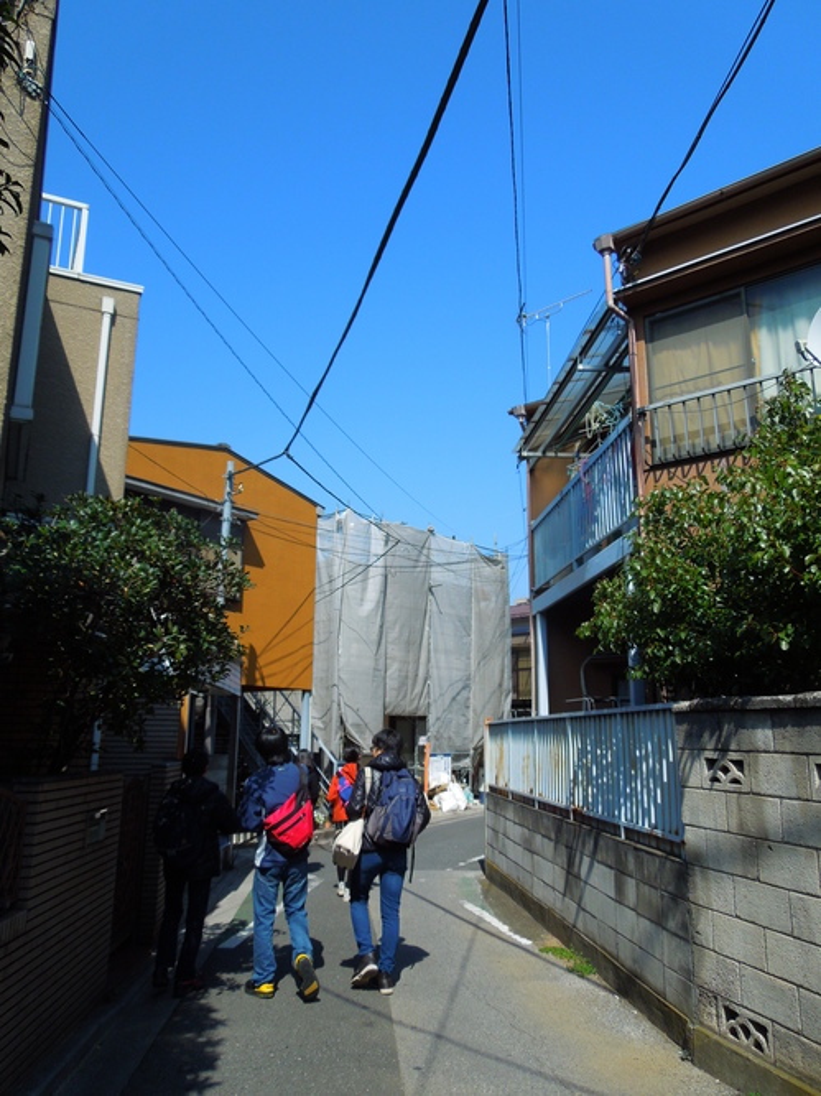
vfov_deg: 69.4
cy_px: 548
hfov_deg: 54.9
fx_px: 791
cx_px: 410
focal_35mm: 25
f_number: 3.3
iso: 100
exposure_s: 1/1600
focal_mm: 4.5
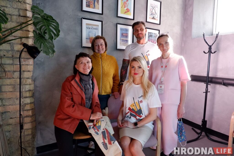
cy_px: 78
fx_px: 150
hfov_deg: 76.1
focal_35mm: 23
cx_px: 117
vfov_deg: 55.1
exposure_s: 1/140
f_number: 4.5
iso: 3200
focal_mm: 15
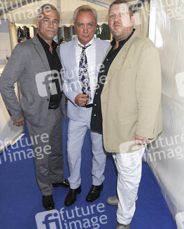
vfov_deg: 55.6
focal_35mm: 32
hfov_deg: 45.9
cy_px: 115
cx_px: 92
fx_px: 218
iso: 320
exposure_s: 1/200
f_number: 5.6
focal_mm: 28
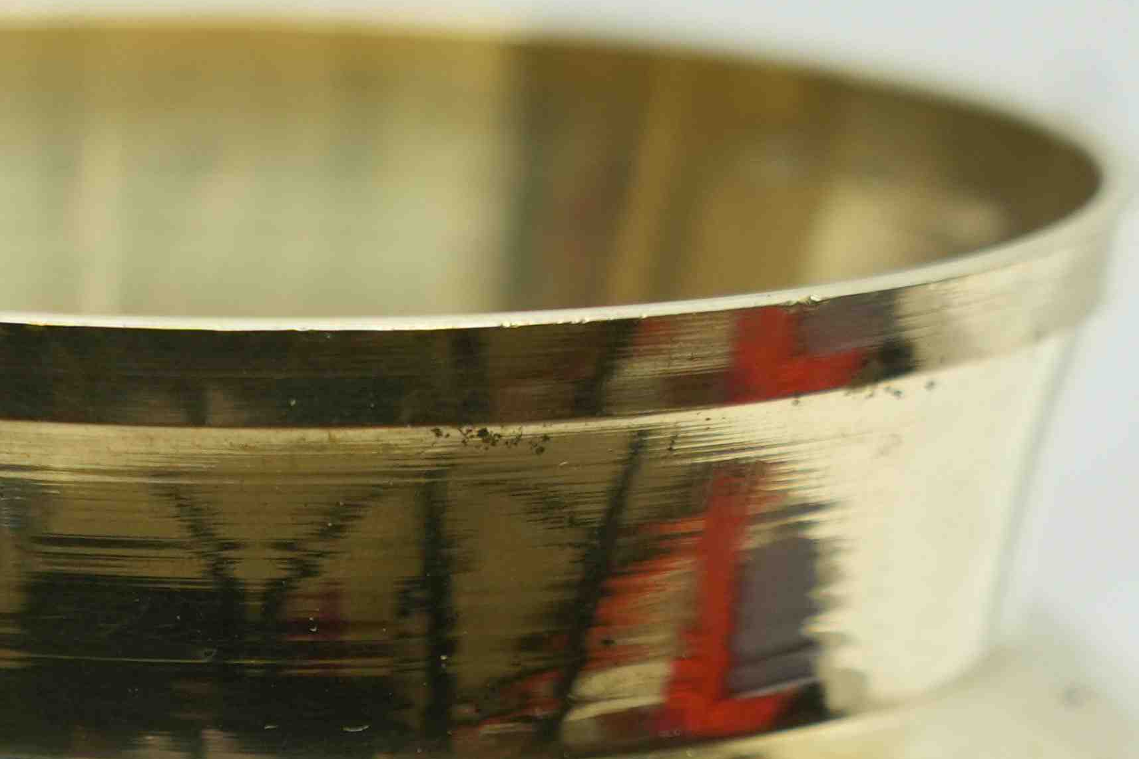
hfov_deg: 4.8
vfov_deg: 3.2
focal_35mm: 430
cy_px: 1092
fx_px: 13605
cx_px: 266
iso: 400
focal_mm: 105
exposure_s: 1/80
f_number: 5.6
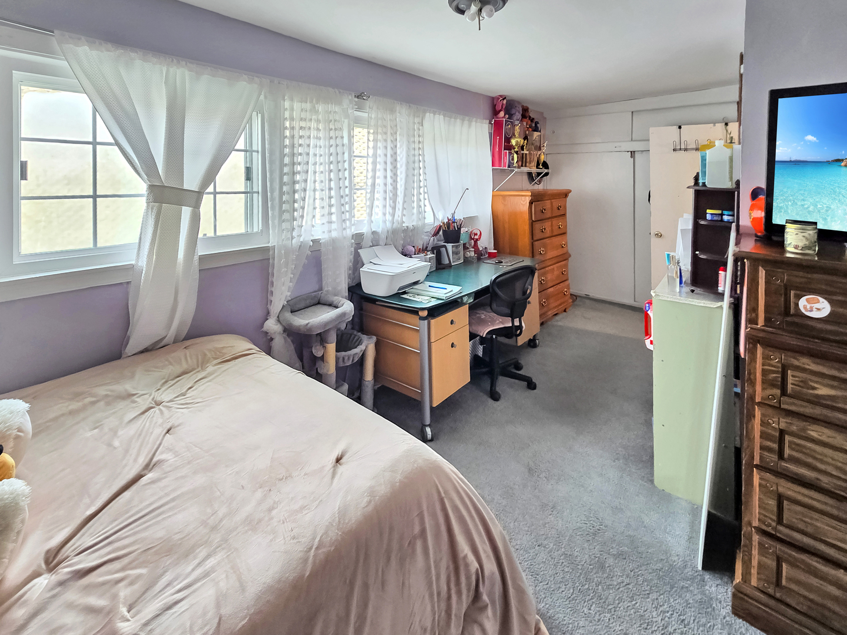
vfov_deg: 89.9
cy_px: 318
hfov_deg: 106.2
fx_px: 318
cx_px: 424
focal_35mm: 13
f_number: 2.2
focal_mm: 2.2
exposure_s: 1/60
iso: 100
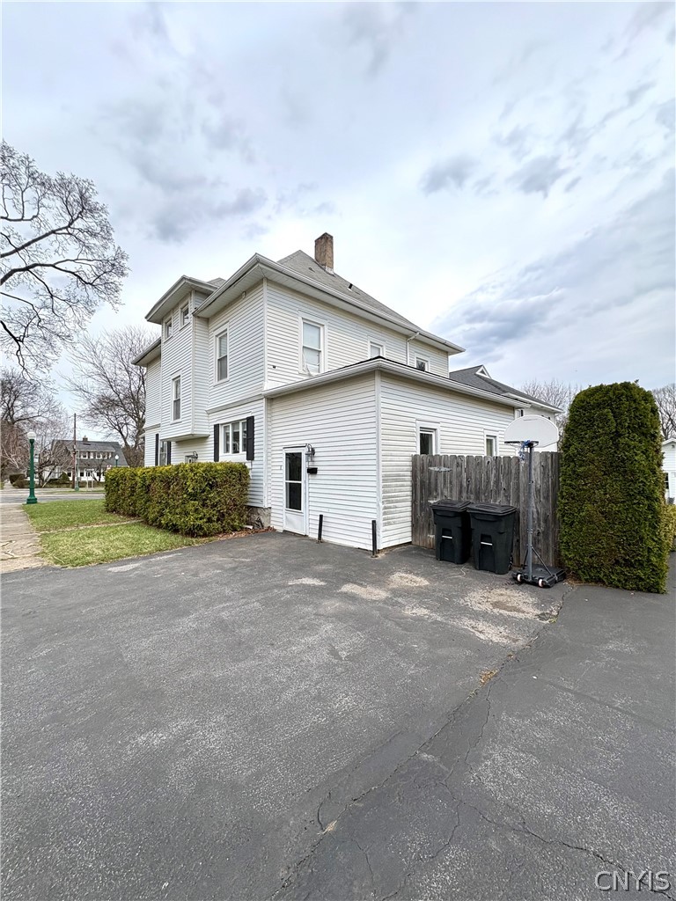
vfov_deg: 102.1
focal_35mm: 14
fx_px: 365
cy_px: 450
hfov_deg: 85.7
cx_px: 338
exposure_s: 1/1789
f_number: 2.2
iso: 50
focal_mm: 2.22
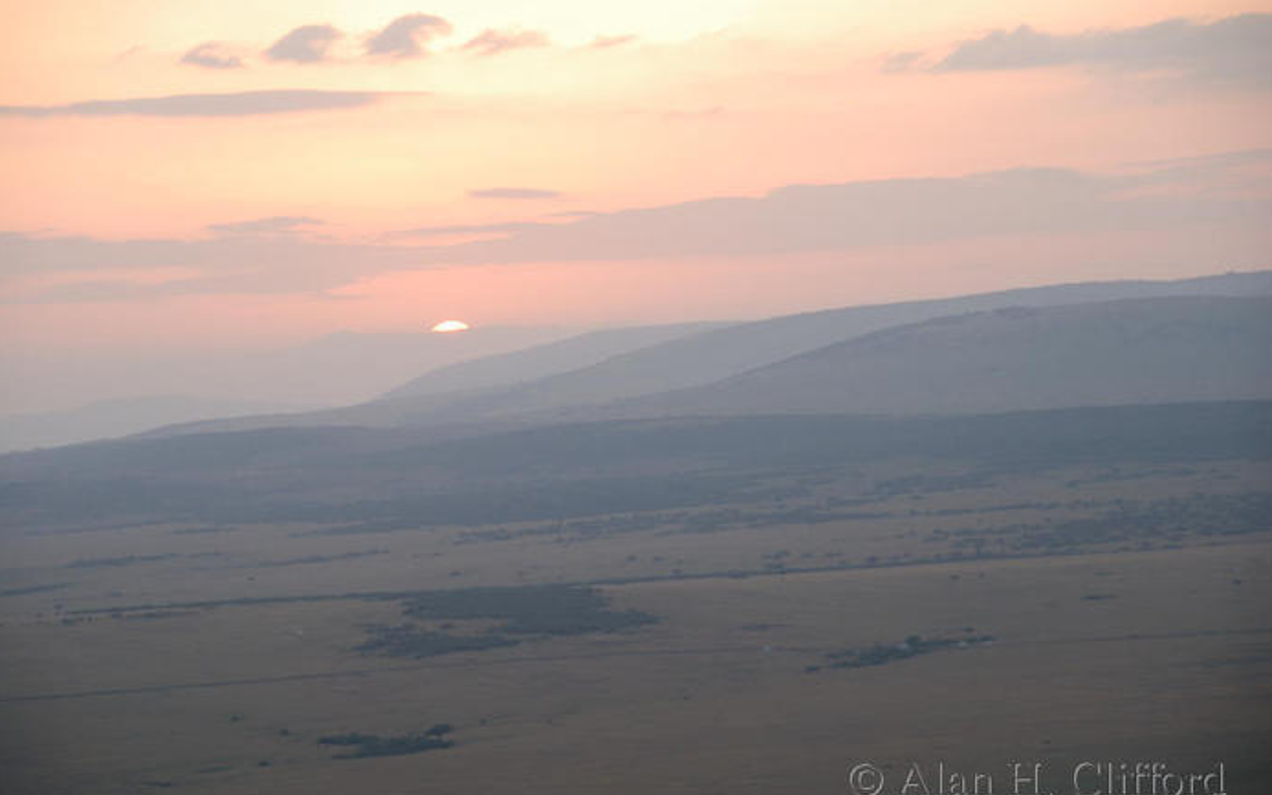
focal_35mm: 147
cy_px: 396
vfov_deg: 9.0
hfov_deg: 14.3
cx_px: 636
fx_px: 5080
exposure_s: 1/30
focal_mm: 95
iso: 100
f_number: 5.3
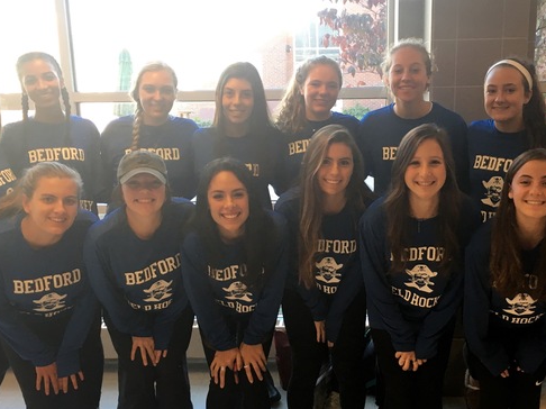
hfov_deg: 43.7
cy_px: 249
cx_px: 319
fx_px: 678
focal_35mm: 43
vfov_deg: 33.4
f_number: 2.2
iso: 32
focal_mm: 4.15
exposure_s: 1/30
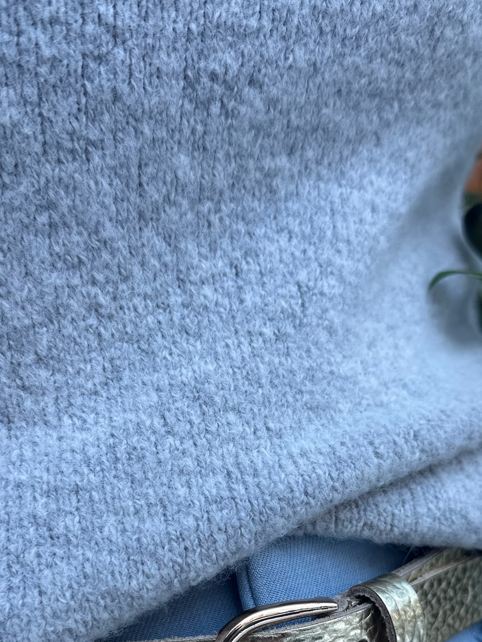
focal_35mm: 42
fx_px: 779
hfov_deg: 34.4
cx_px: 253
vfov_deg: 42.8
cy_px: 513
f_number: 1.78
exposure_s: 1/121
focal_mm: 6.86
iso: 64
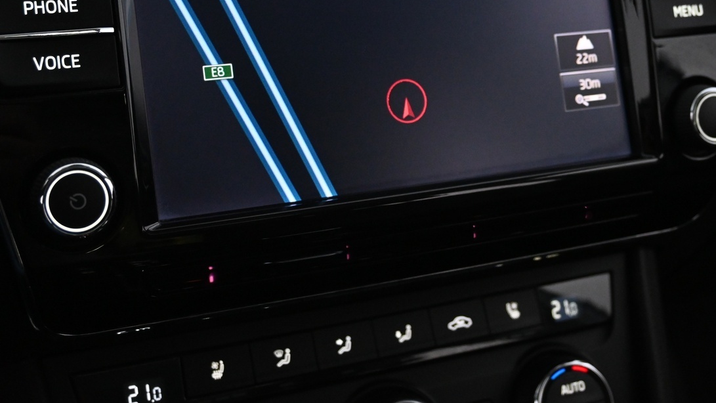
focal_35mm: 57
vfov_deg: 20.8
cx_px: 385
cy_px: 76
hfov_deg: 36.5
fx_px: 1085
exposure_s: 1/40
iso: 2800
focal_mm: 24.5
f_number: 4.2
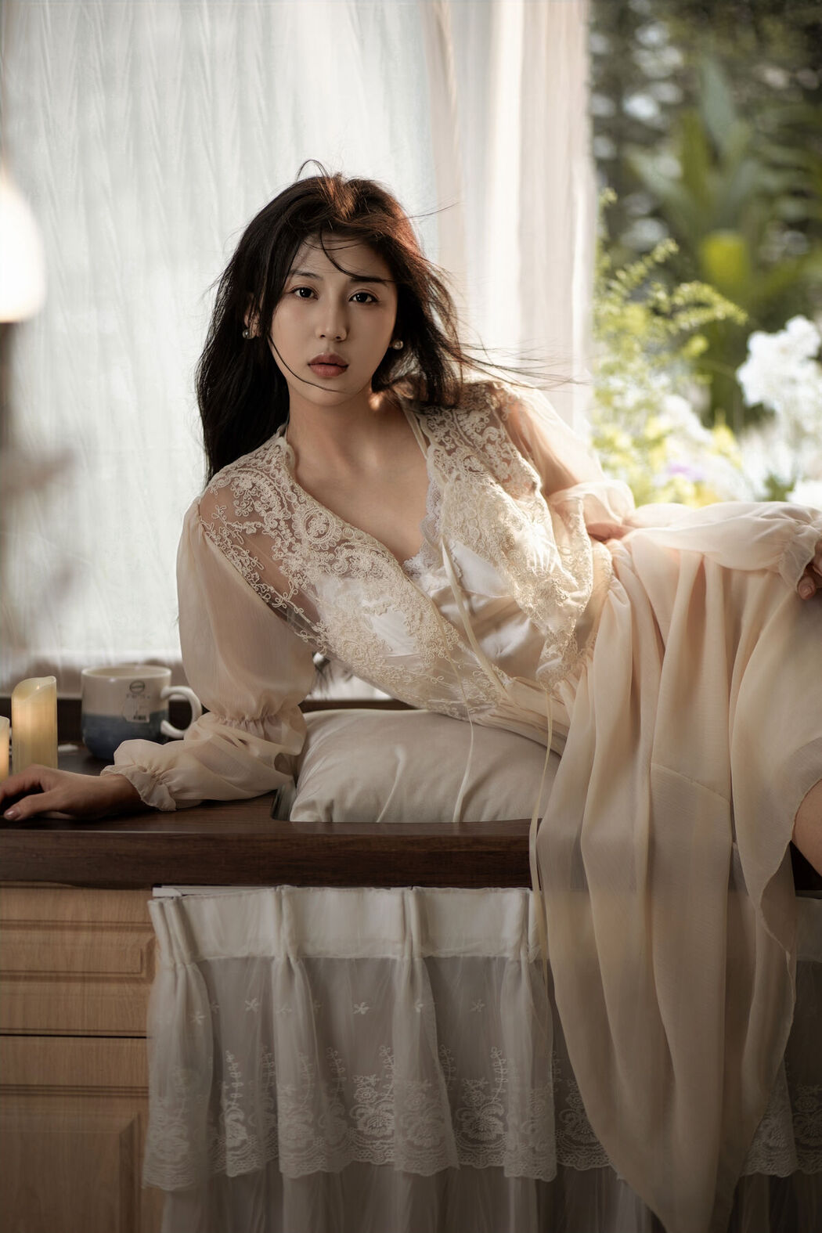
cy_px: 616
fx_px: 2911
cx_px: 411
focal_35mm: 85
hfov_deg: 16.1
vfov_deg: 23.9
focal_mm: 85
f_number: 1.8
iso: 100
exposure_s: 1/200
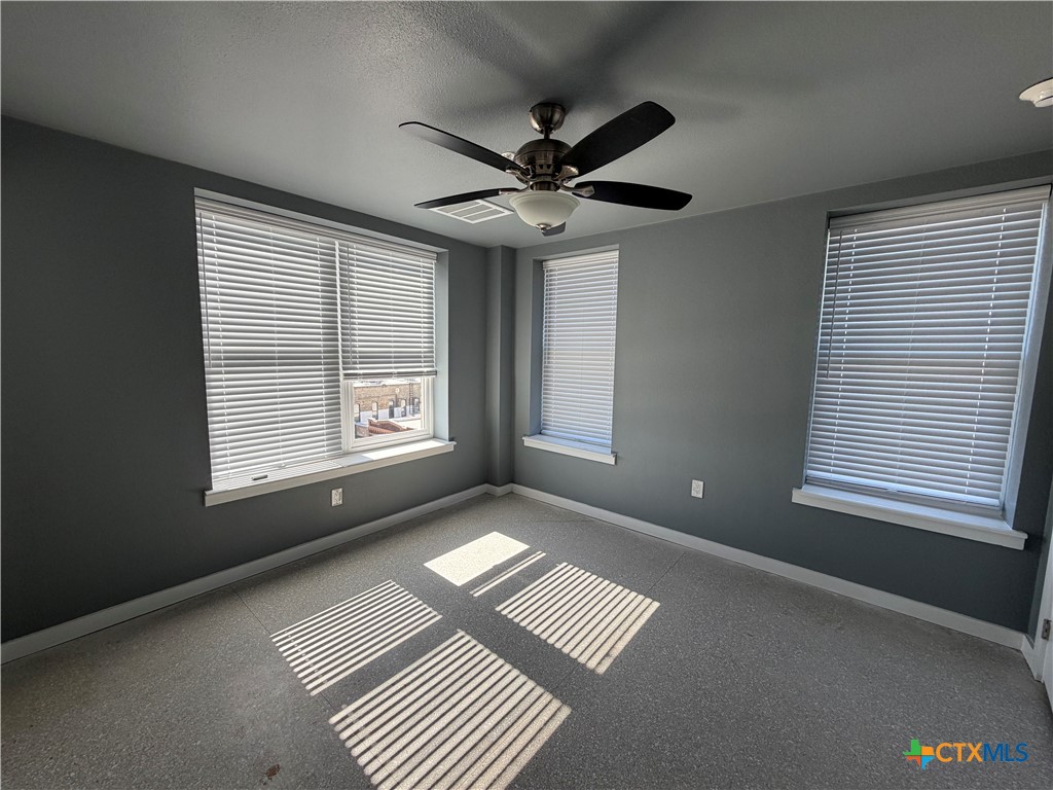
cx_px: 526
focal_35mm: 14
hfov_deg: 102.1
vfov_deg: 85.7
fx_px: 426
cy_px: 395
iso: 50
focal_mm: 2.22
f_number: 2.2
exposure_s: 1/172
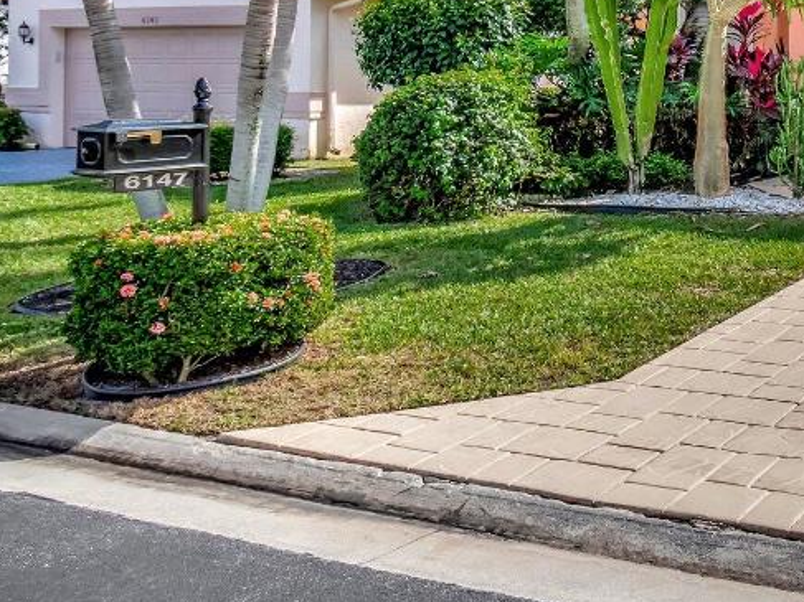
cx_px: 920
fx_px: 952
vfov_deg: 33.6
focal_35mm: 41
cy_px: 81
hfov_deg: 37.1
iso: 1000
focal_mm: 12
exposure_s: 1/4000
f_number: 8
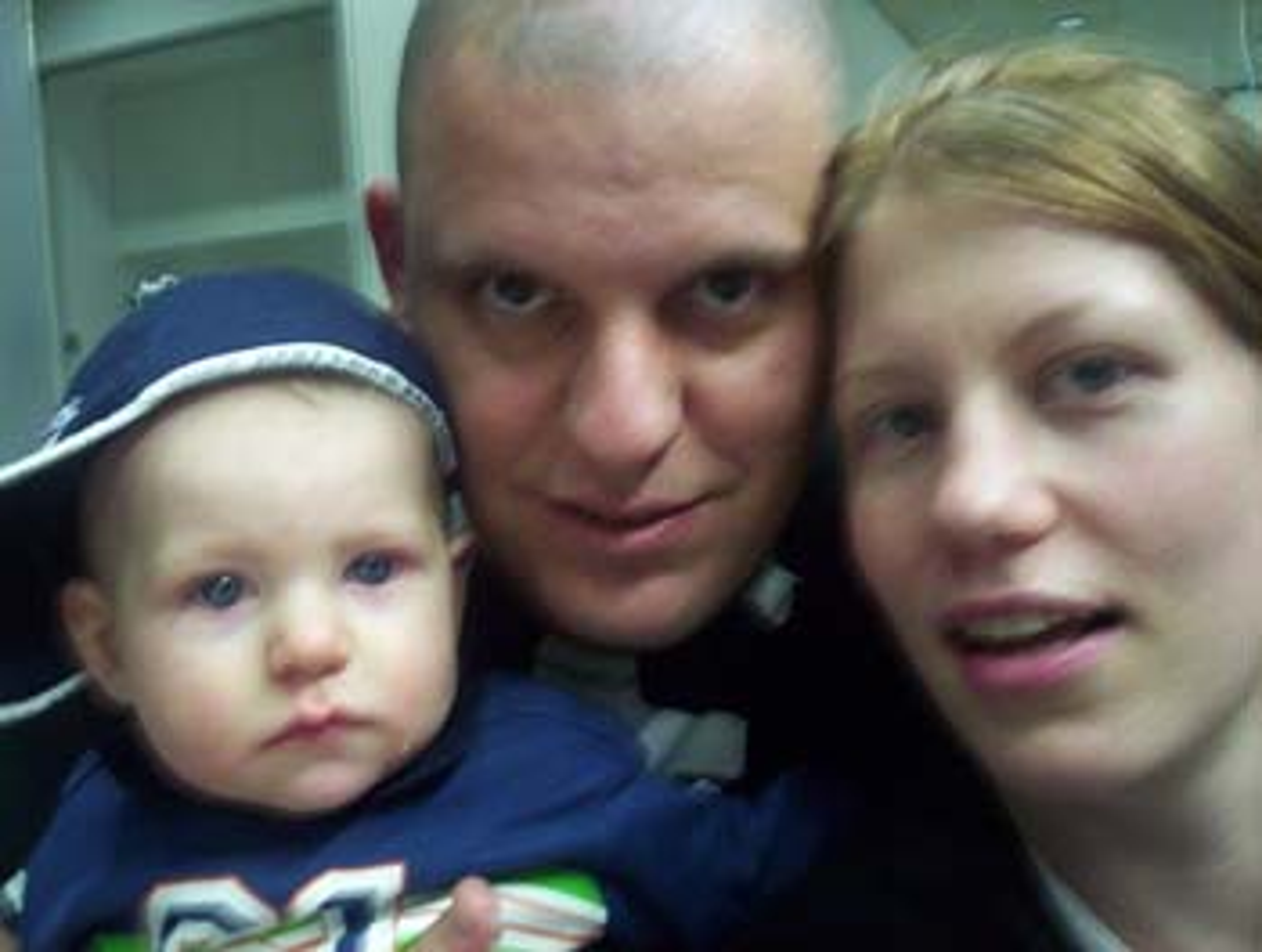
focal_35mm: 38
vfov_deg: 37.8
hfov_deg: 48.9
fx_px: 1388
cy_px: 476
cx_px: 631
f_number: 4.5
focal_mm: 4.99
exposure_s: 1/8
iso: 200
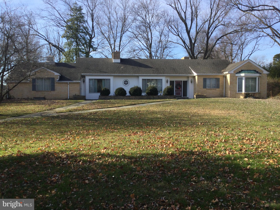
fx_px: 251
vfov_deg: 45.4
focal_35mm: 31
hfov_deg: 58.4
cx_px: 140
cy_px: 105
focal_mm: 3.3
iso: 25
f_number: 2.4
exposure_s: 1/679
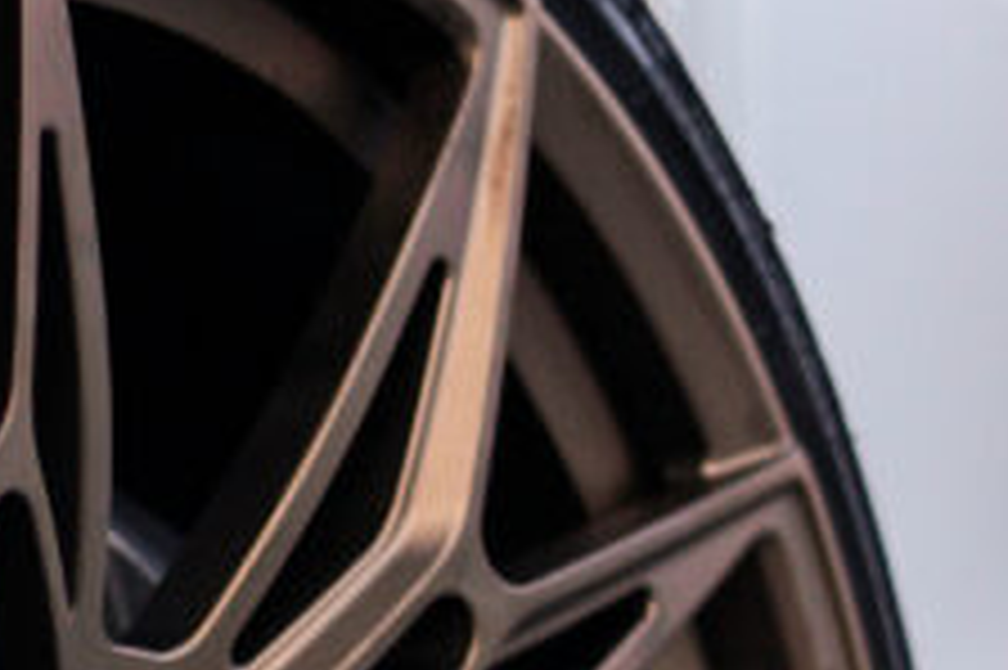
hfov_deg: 12.5
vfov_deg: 8.3
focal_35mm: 160
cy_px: 1131
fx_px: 4477
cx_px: -248
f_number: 1.4
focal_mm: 35
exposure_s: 1/1000
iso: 100
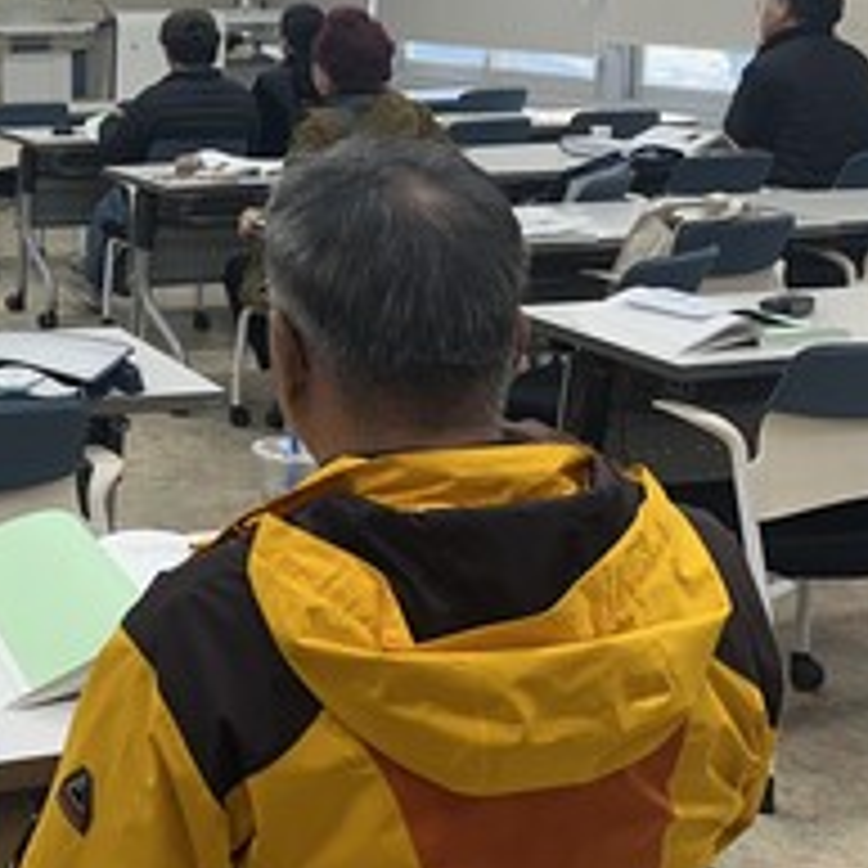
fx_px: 1872
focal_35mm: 66
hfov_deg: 24.7
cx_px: -36
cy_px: 99
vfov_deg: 25.4
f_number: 1.78
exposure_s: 1/120
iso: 80
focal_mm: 6.86
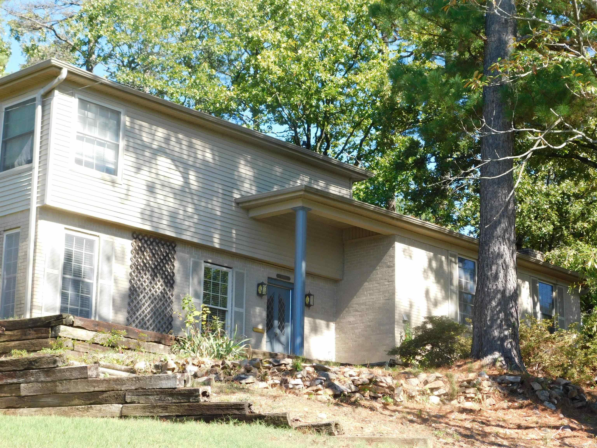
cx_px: 298
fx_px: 1224
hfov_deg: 27.4
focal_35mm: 71
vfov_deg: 20.7
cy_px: 224
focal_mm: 12.6
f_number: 4.3
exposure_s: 1/200
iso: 125
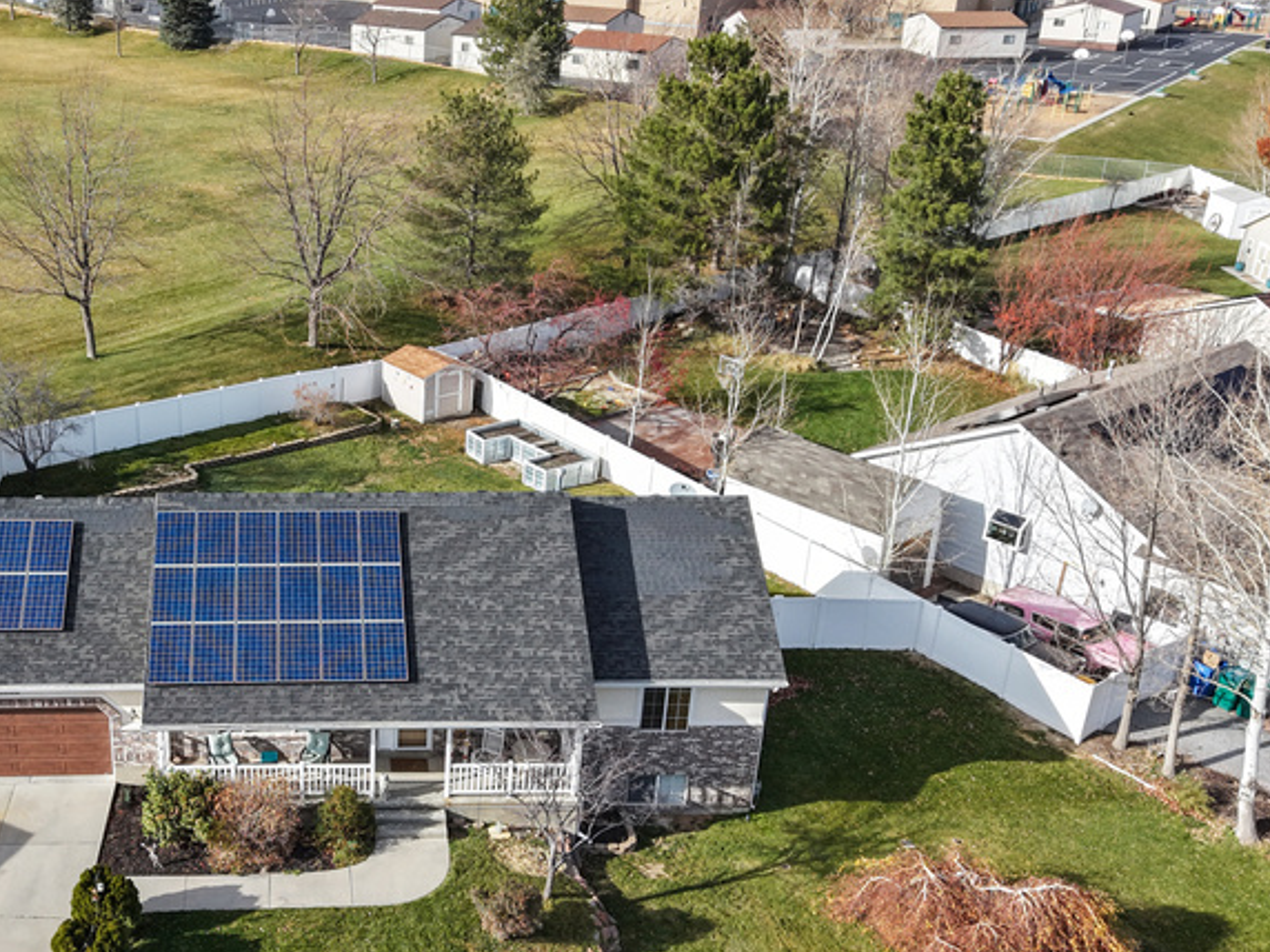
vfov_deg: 33.5
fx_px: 1578
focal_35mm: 43
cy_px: 553
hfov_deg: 42.6
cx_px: 335
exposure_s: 1/5000
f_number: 1.8
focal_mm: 8.67
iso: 400
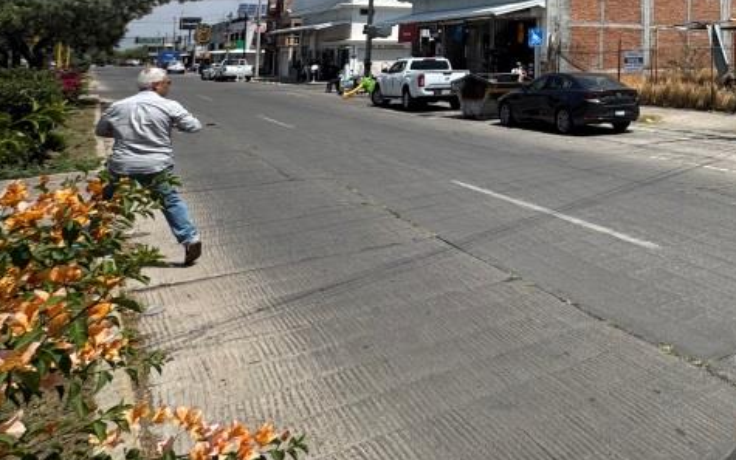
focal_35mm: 32
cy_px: -5
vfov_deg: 35.5
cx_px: 733
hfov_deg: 49.1
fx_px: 642
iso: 50
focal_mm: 2.22
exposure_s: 1/2494
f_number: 2.2
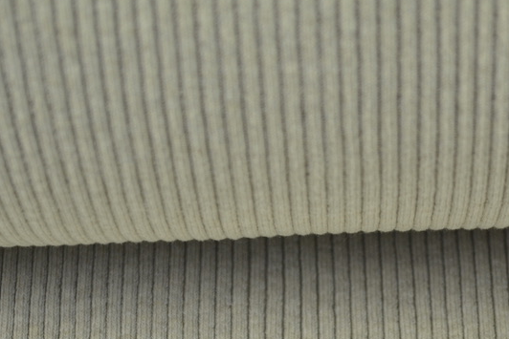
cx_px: 288
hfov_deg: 13.4
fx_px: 2164
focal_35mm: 153
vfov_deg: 9.0
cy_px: 263
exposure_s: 1/25
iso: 100
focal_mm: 50
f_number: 5.6
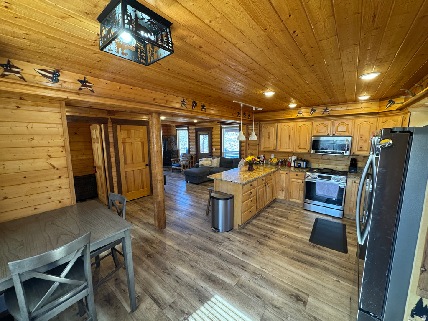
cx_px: 214
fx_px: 173
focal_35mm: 14
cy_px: 160
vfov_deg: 85.7
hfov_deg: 102.1
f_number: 2.2
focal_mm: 2.22
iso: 320
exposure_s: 1/120
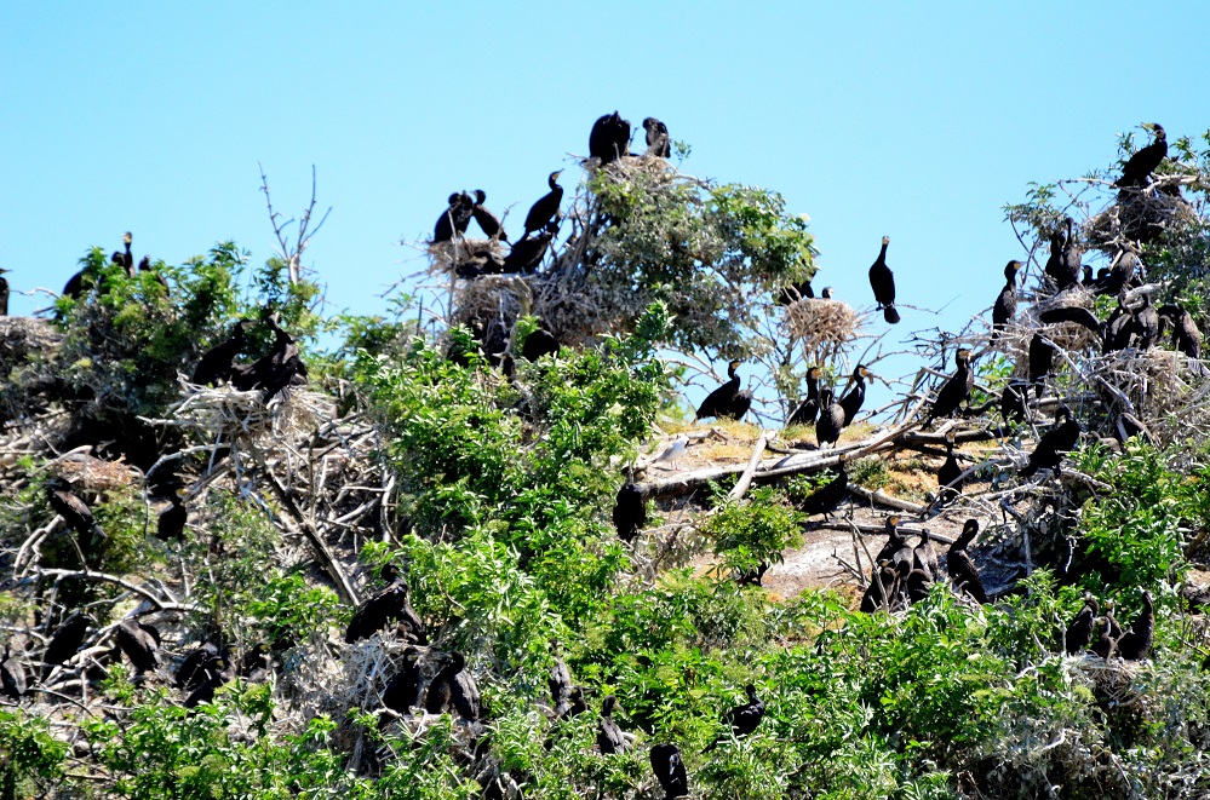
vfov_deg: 3.4
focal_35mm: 405
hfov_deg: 5.1
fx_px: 13580
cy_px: 400
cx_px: 605
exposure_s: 1/8000
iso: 3200
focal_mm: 270
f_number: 5.6
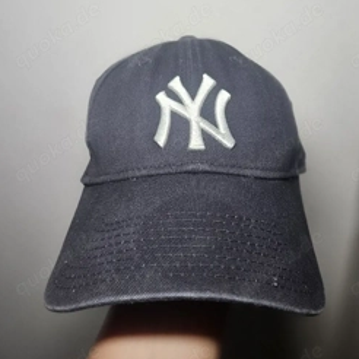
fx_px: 387
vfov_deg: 49.7
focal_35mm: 33
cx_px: 200
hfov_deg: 49.6
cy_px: 165
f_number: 1.8
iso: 400
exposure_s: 1/100
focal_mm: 5.4
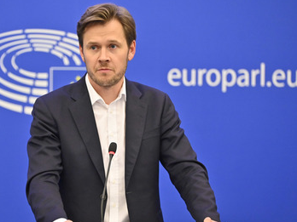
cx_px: 129
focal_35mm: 168
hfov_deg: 11.8
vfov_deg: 8.8
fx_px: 1441
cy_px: 123
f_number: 2.8
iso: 5000
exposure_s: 1/800
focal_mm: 135
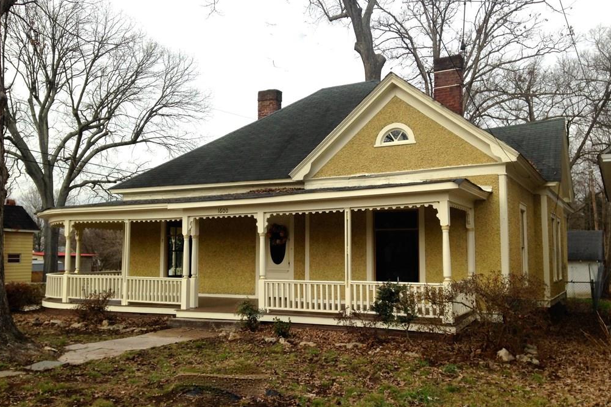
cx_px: 303
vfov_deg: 37.8
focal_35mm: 35
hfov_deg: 54.4
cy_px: 218
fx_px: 594
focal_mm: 4.12
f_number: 2.4
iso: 50
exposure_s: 1/919
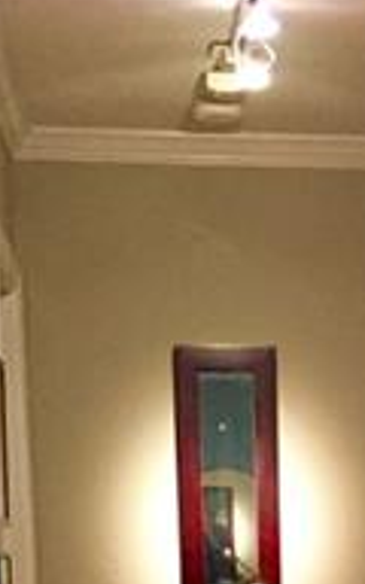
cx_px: 411
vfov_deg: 15.2
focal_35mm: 123
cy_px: 973
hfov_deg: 10.5
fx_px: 1958
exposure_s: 1/30
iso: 250
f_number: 2.2
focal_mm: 4.15
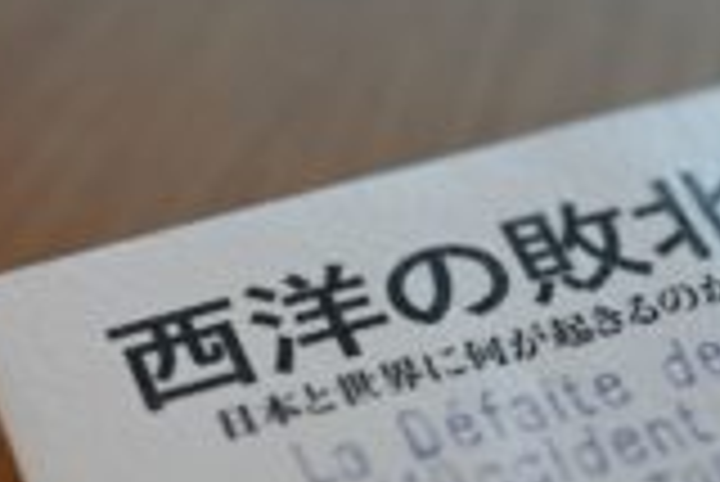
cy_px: 507
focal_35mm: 125
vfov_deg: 10.9
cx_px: 482
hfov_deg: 16.3
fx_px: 2502
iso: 200
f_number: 1.6
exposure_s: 1/320
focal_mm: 50
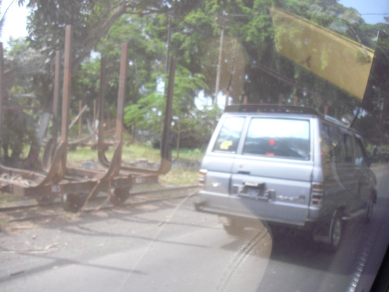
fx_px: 427
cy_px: 146
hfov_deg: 49.0
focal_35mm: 38
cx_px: 194
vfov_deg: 37.7
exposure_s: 1/100
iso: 200
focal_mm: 6.2
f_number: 2.8
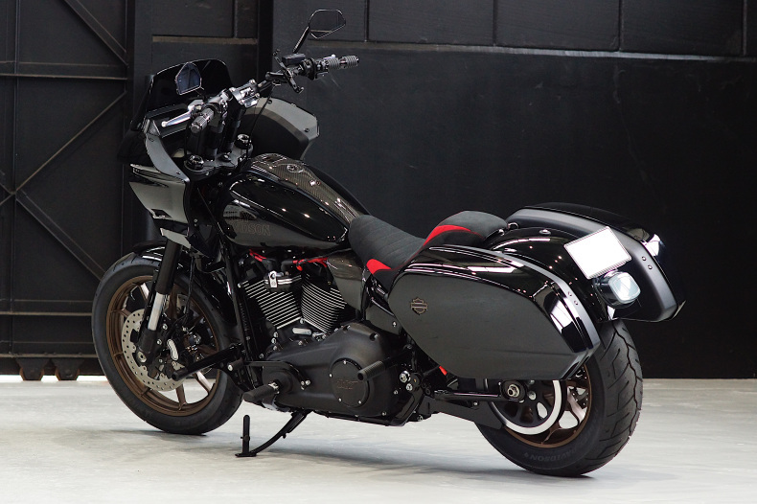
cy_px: 252
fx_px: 2680
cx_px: 378
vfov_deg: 10.7
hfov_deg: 16.1
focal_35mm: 128
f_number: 4.5
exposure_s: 1/40
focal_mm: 85
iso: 1000
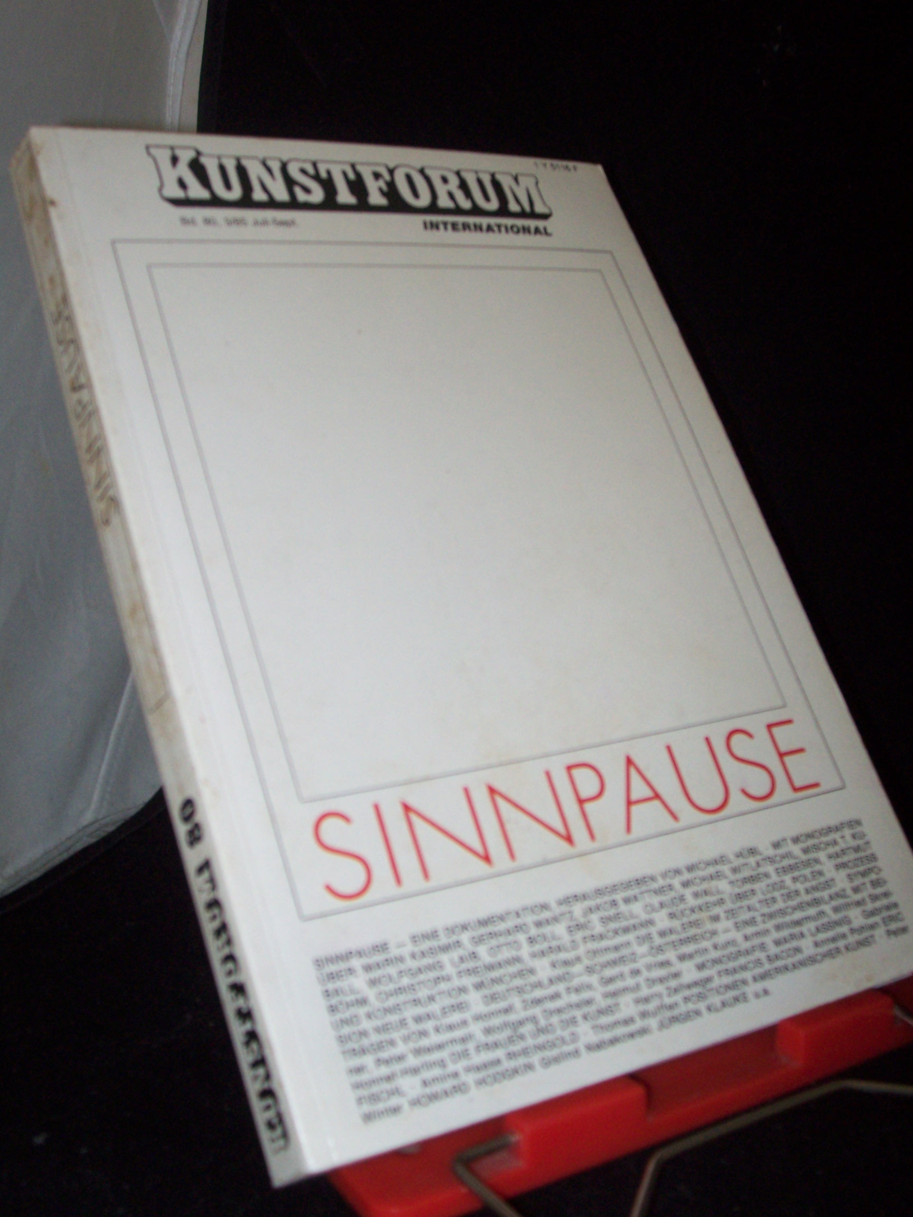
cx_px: 456
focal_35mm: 42
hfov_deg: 34.3
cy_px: 608
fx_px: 1477
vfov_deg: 44.8
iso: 160
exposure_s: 1/60
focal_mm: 7
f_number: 2.8
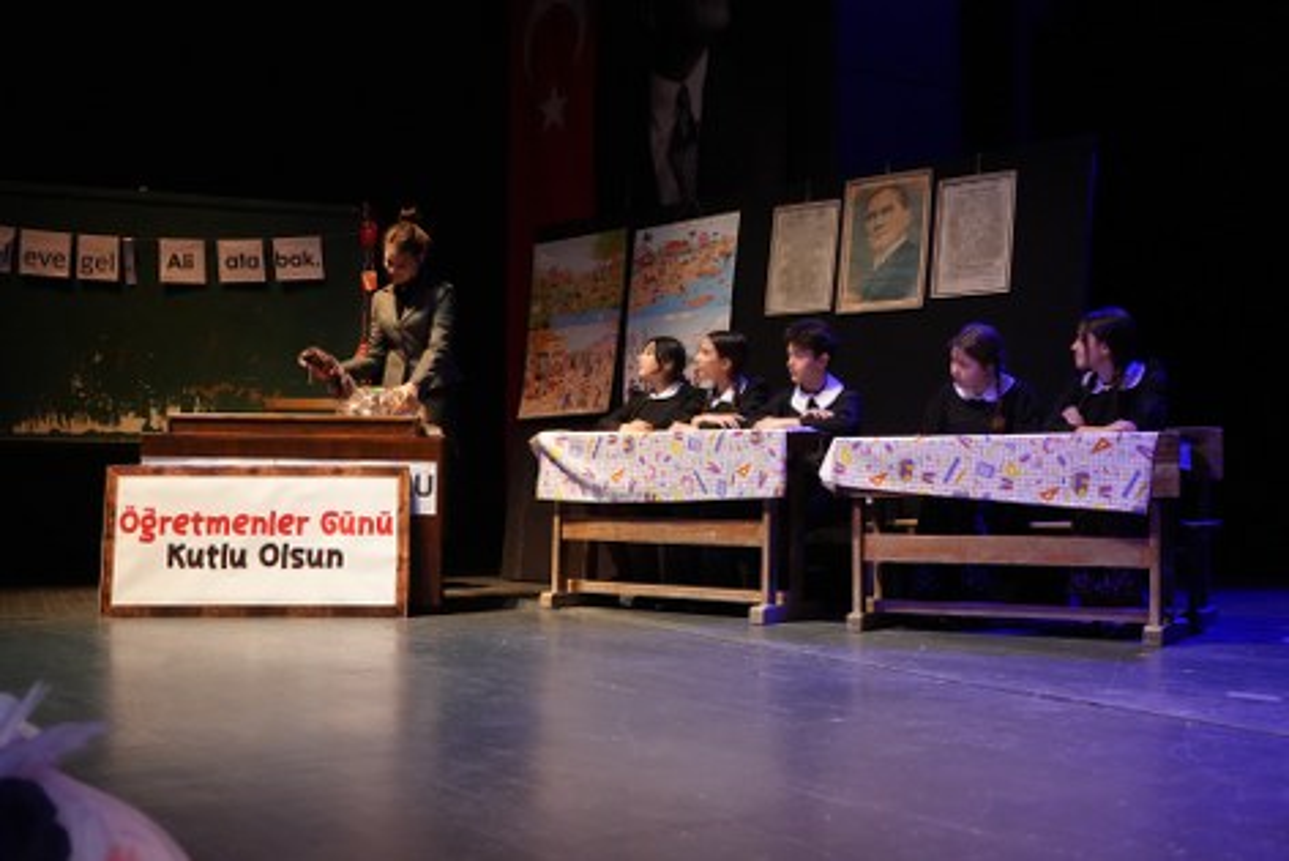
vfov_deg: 32.7
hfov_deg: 47.4
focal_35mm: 41
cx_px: 644
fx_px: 1468
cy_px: 430
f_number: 4
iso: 6400
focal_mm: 41
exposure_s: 1/160
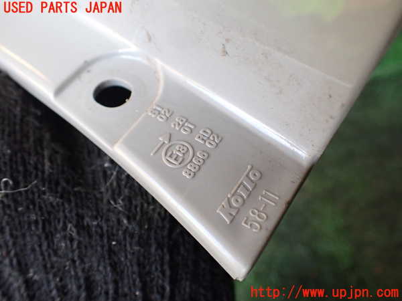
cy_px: 150
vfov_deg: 46.8
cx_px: 201
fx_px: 348
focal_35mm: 30
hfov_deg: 60.0
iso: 400
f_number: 2.3
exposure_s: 1/125
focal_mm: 5.4
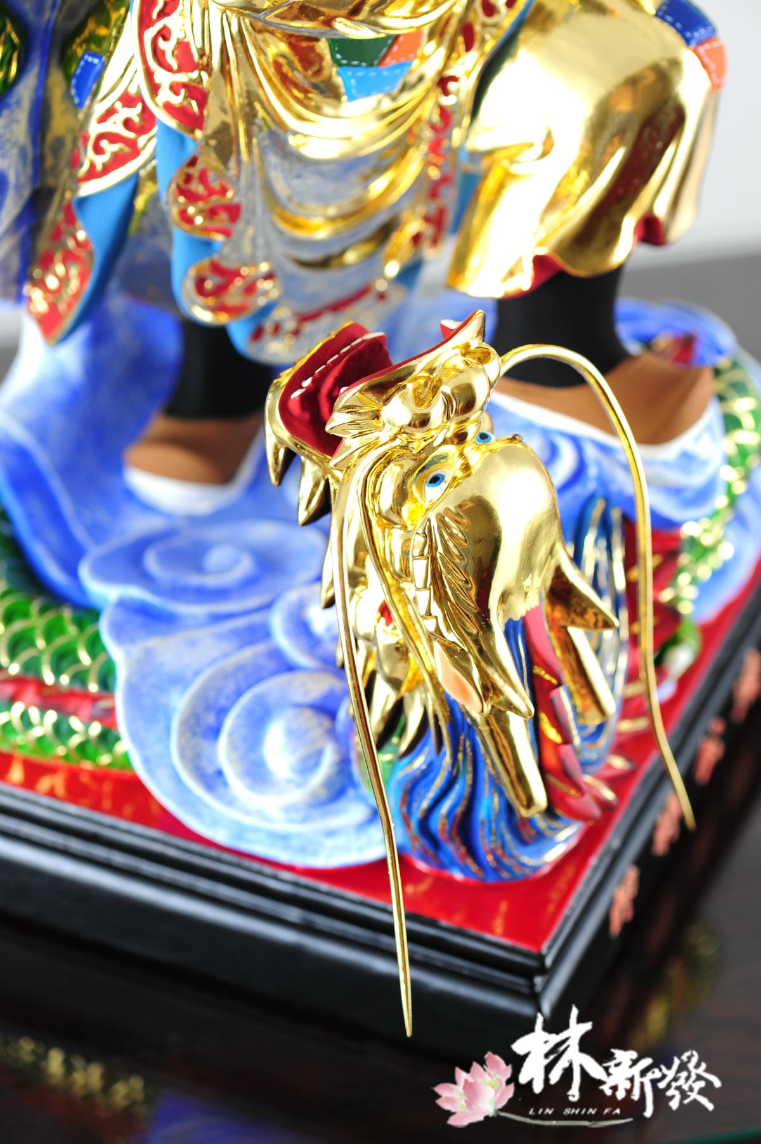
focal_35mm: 105
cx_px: 380
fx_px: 3333
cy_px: 572
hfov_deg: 13.0
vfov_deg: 19.5
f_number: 5.6
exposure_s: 1/30
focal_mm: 105
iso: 400
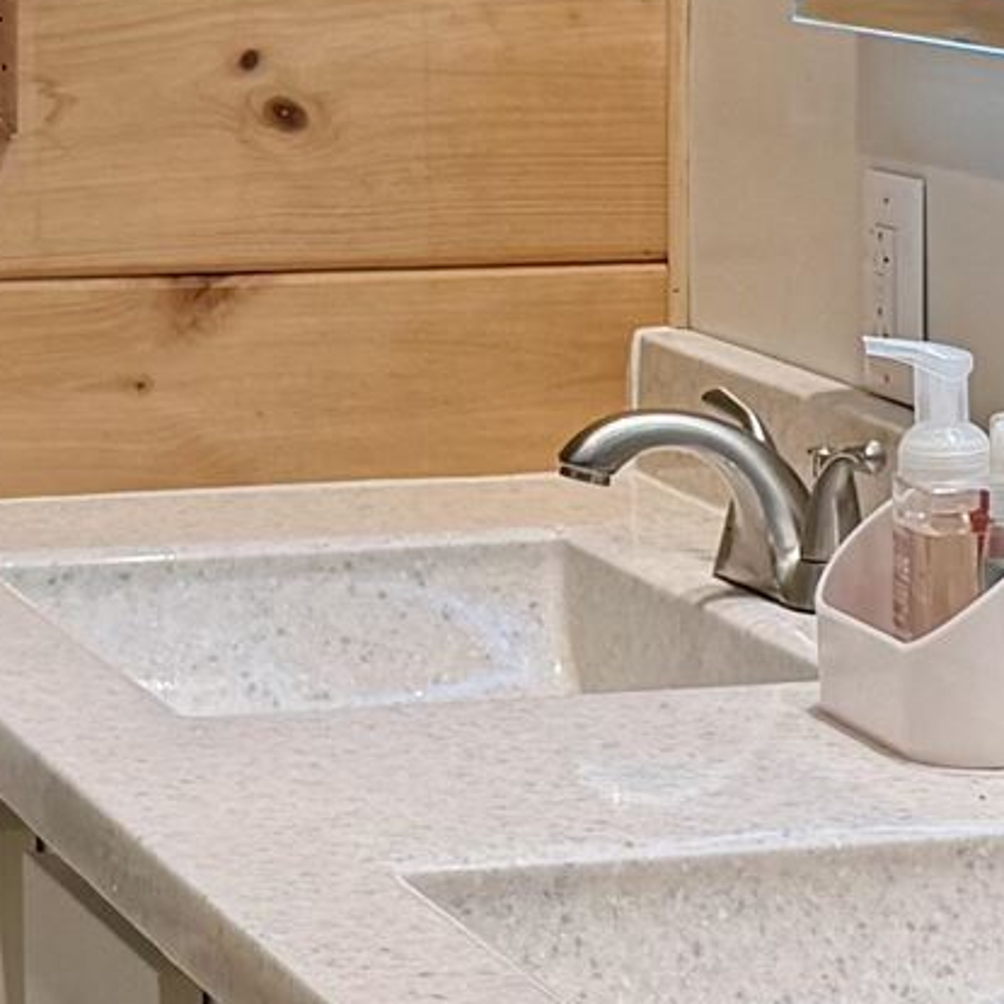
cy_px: 82
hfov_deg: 11.1
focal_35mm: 157
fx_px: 5152
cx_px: 351
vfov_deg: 11.1
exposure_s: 1/183
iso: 100
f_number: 1.78
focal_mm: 6.76
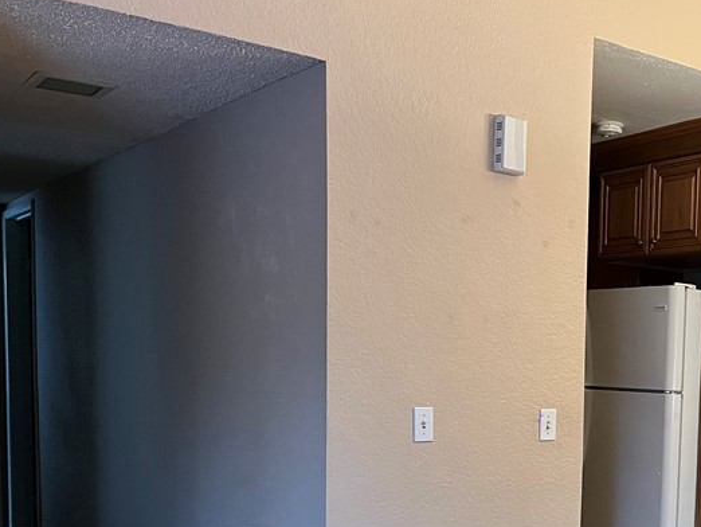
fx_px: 1033
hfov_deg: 35.0
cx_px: 651
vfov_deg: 27.5
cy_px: 477
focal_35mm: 51
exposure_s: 1/60
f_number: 1.6
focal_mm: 5.1
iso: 400
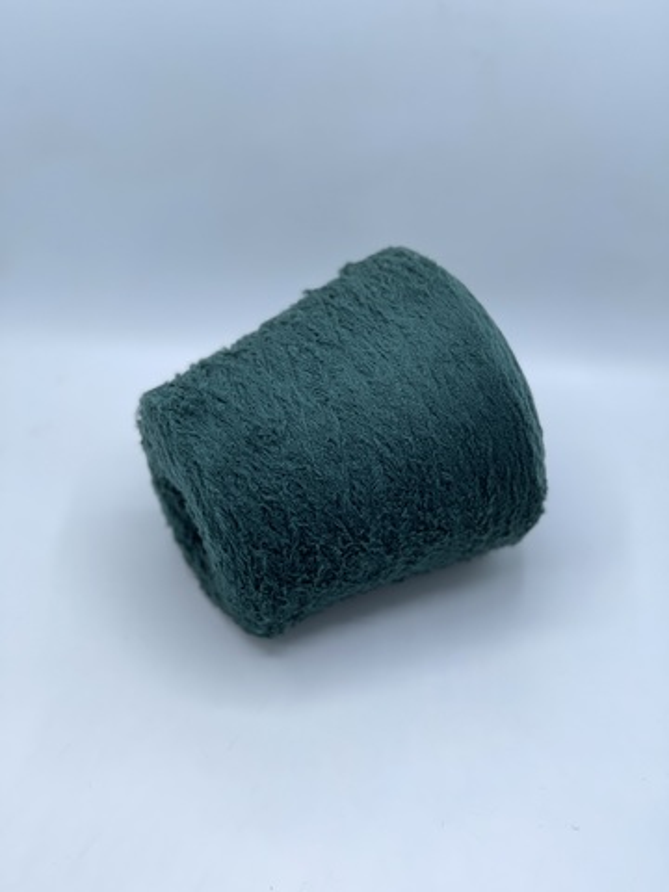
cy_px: 446
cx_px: 334
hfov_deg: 22.9
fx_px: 1649
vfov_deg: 30.3
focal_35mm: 64
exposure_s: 1/120
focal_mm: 7.5
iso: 20
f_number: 2.2
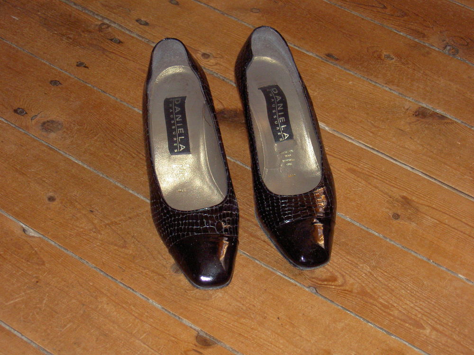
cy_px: 178
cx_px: 237
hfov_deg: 28.2
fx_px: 945
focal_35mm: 69
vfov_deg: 21.3
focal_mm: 14.2
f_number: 3.7
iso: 200
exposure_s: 1/80
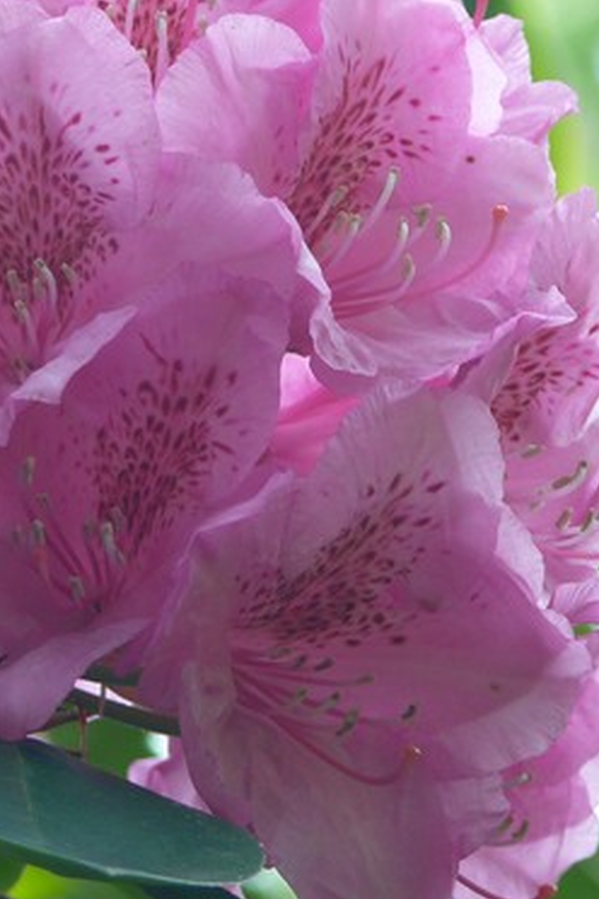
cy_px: 360
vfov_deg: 4.6
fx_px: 11255
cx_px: 82
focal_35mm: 451
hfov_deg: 3.0
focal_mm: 45.5
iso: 100
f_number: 3.6
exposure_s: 1/60
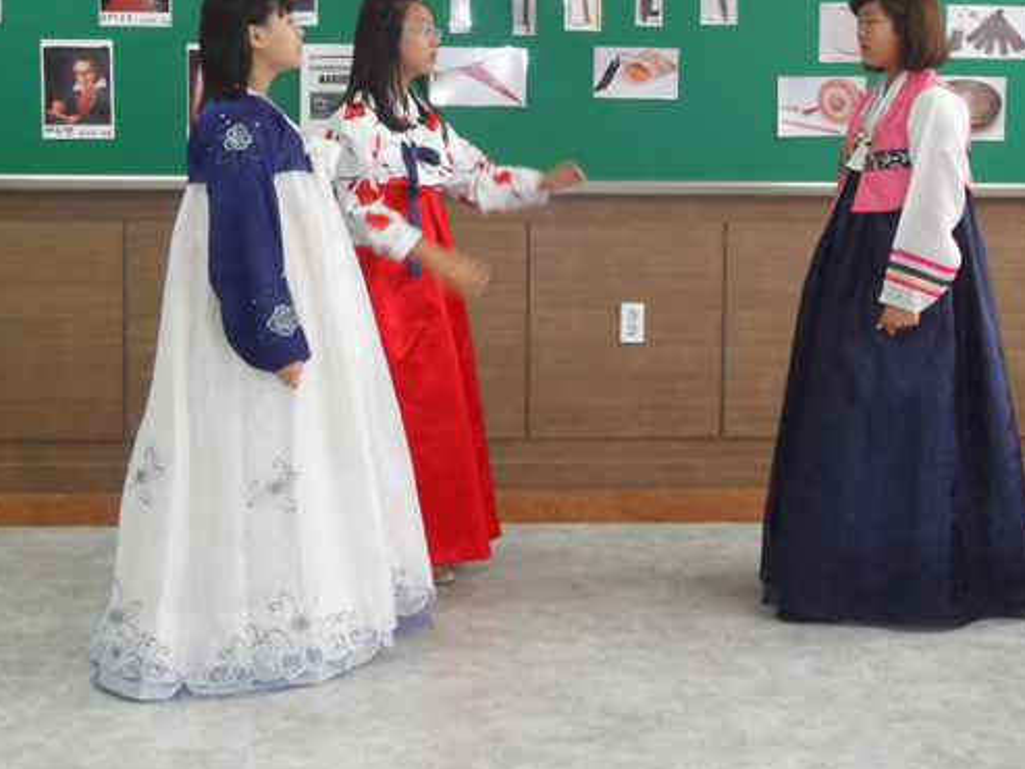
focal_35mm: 73
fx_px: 2162
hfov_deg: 26.6
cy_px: 206
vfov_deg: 20.0
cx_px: 655
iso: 200
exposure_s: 1/60
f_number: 3.6
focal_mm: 9.6
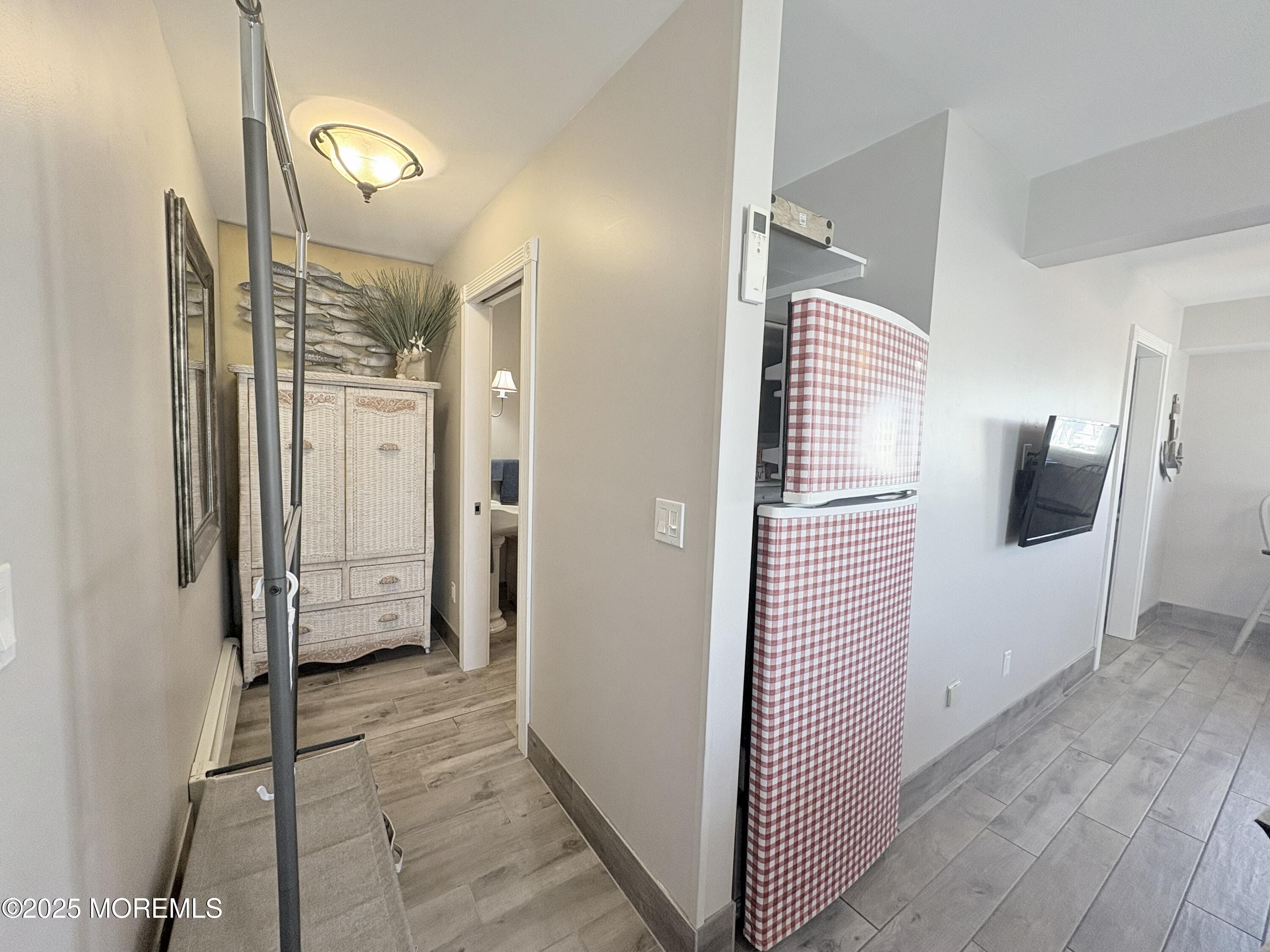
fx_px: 514
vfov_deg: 85.7
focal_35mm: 14
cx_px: 635
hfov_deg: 102.1
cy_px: 476
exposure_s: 1/60
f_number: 2.2
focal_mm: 2.22
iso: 125
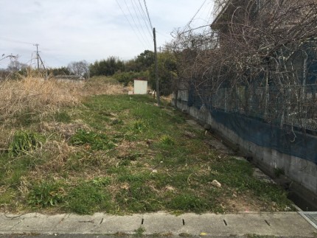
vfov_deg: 48.3
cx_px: 158
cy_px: 119
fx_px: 266
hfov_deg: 61.6
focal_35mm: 29
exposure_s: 1/1709
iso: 25
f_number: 2.2
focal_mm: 4.15
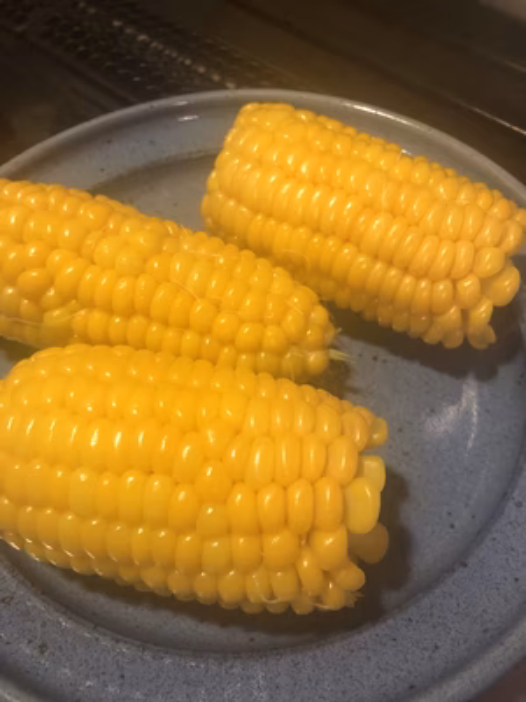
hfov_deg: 49.7
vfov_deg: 63.4
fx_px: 567
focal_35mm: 28
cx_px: 263
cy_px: 351
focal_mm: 4
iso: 80
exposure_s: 1/15
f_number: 1.8
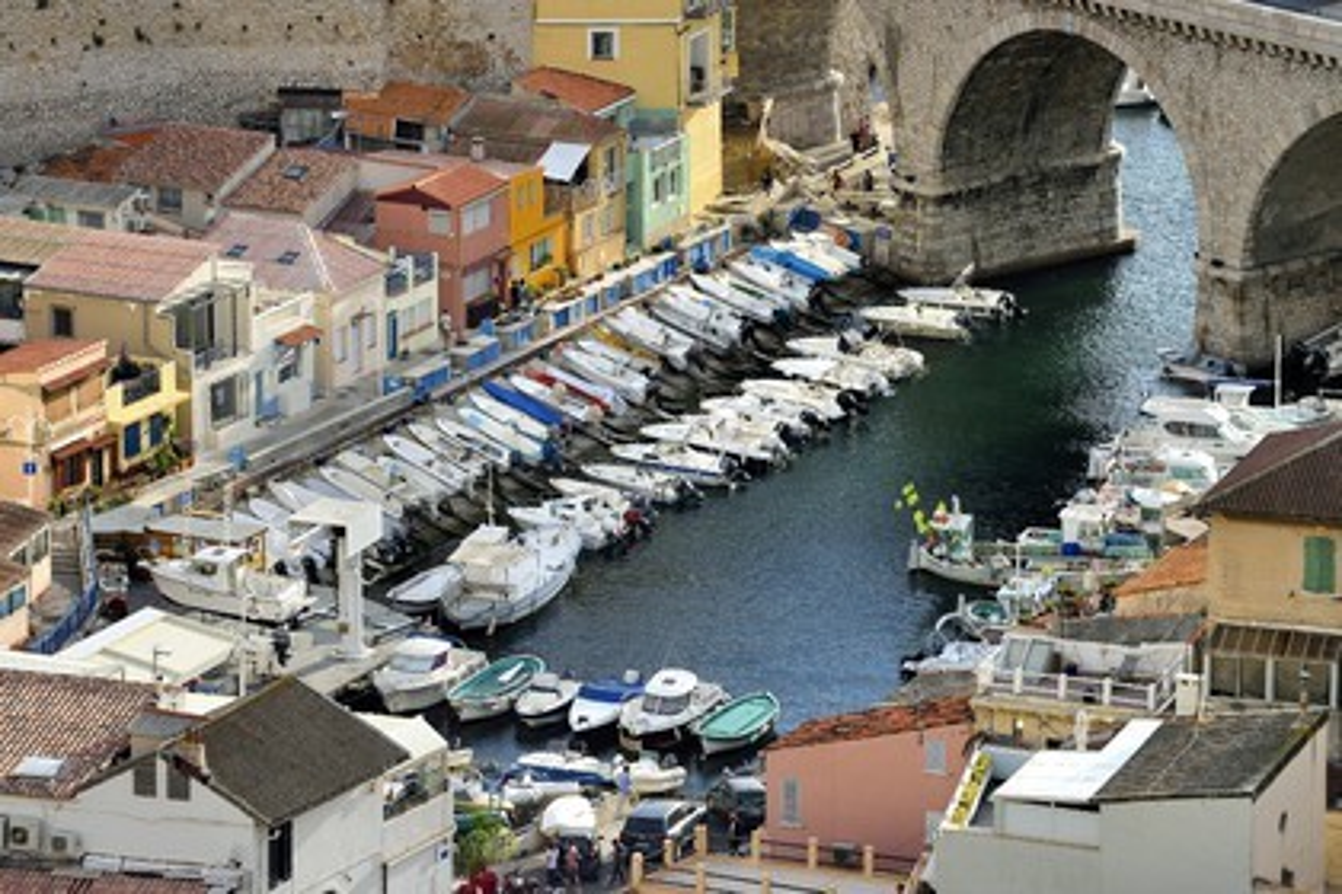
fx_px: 6337
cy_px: 447
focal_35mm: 170
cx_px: 671
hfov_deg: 12.1
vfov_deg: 8.1
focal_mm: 170
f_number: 10
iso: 200
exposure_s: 1/250
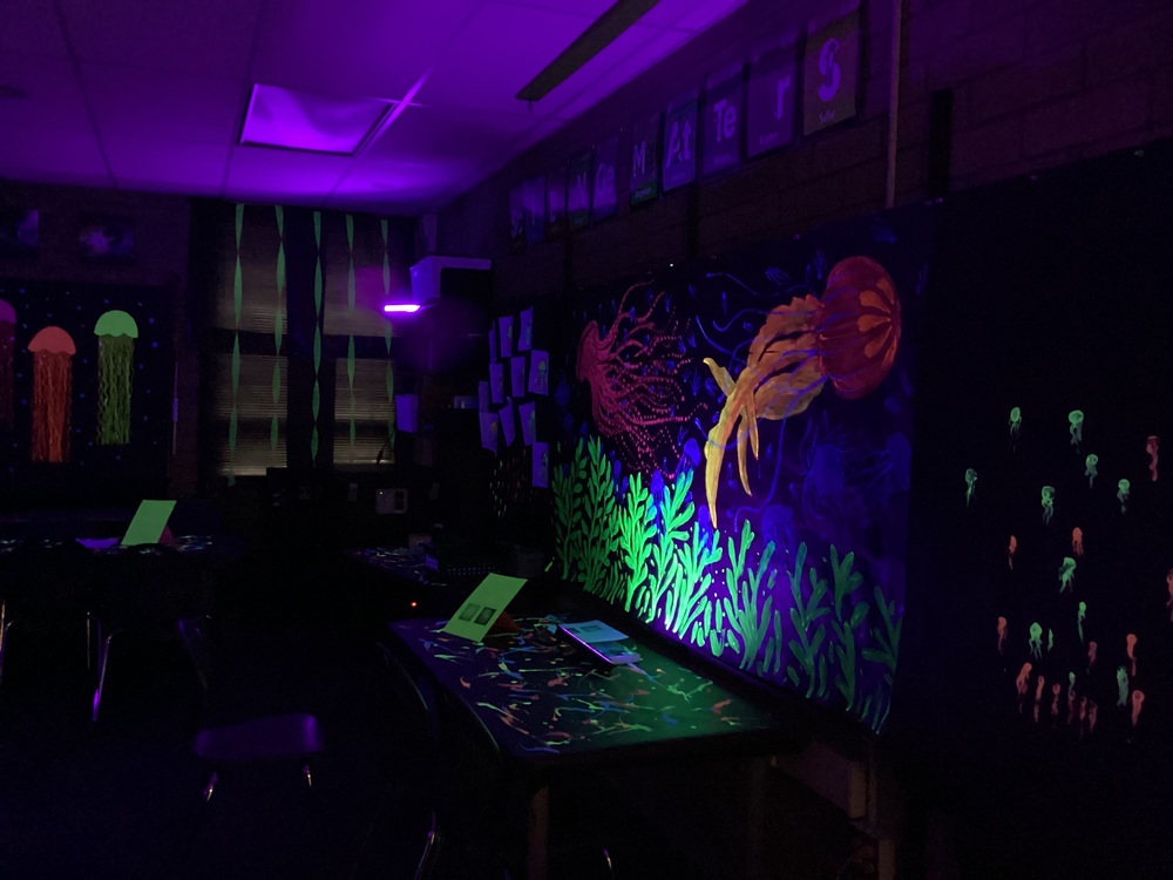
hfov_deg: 58.4
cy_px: 440
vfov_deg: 45.4
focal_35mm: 31
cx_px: 586
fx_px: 1050
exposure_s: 1/17
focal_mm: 3.3
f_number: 2.4
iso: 800
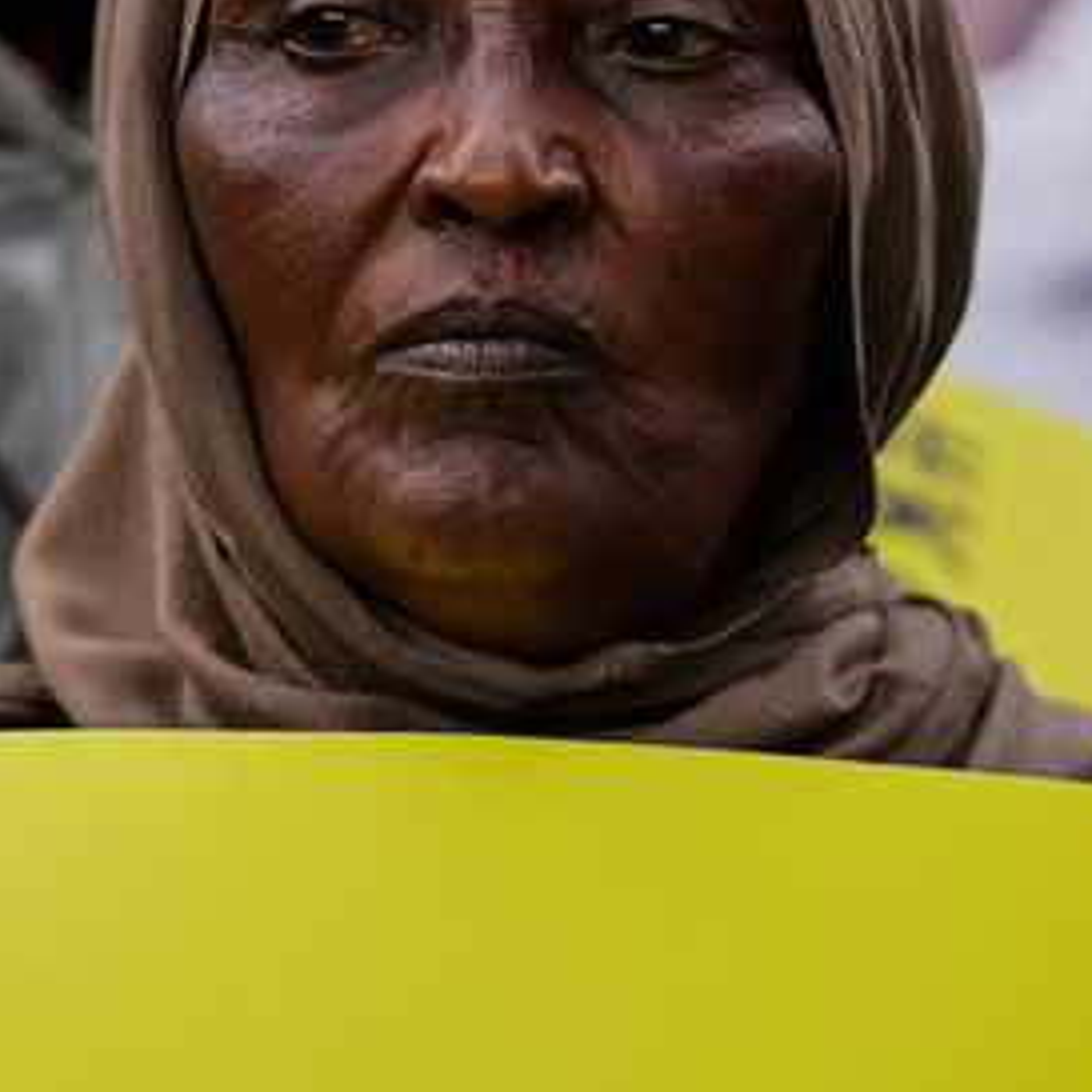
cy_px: 748
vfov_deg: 4.9
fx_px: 12849
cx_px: 568
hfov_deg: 4.9
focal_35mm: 360
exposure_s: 1/4000
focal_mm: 113
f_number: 2.8
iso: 640
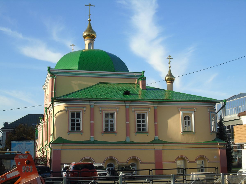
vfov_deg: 27.0
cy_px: 92
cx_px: 123
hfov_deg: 35.5
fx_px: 384
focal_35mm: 54
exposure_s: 1/400
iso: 80
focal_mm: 9.6
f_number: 4.3
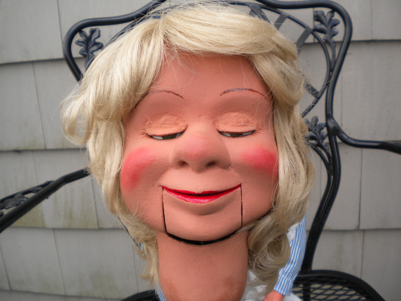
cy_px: 150
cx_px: 200
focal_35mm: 35
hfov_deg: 52.6
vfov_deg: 40.7
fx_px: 405
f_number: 3.1
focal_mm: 6.3
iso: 80
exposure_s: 1/138
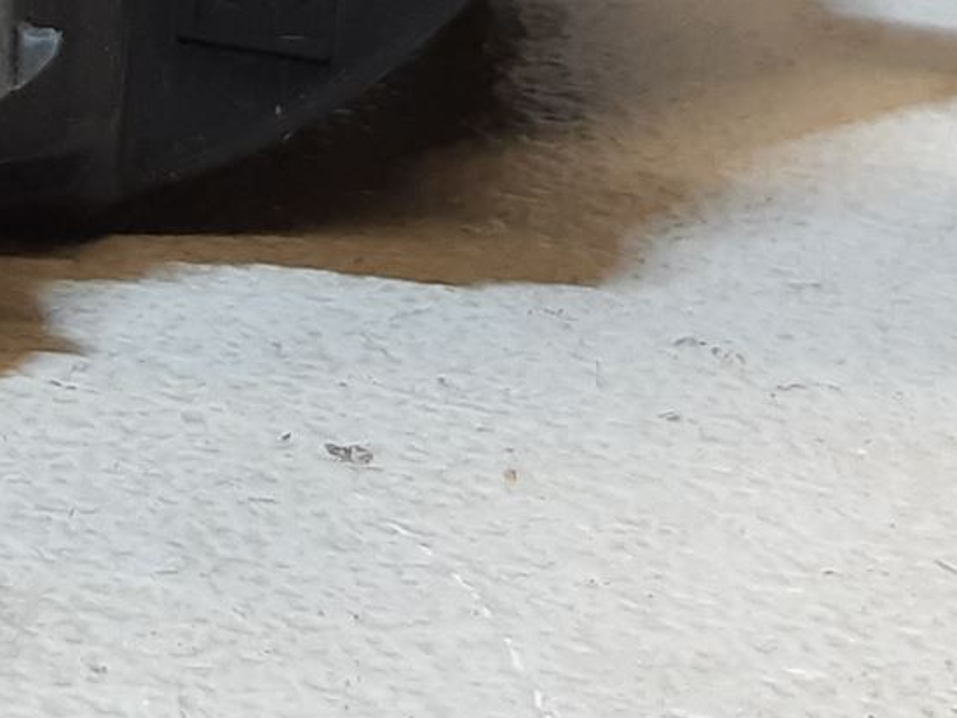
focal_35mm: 97
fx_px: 2682
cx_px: -31
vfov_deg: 13.6
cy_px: -586
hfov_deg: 19.6
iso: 80
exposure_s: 1/50
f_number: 1.7
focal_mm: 3.93
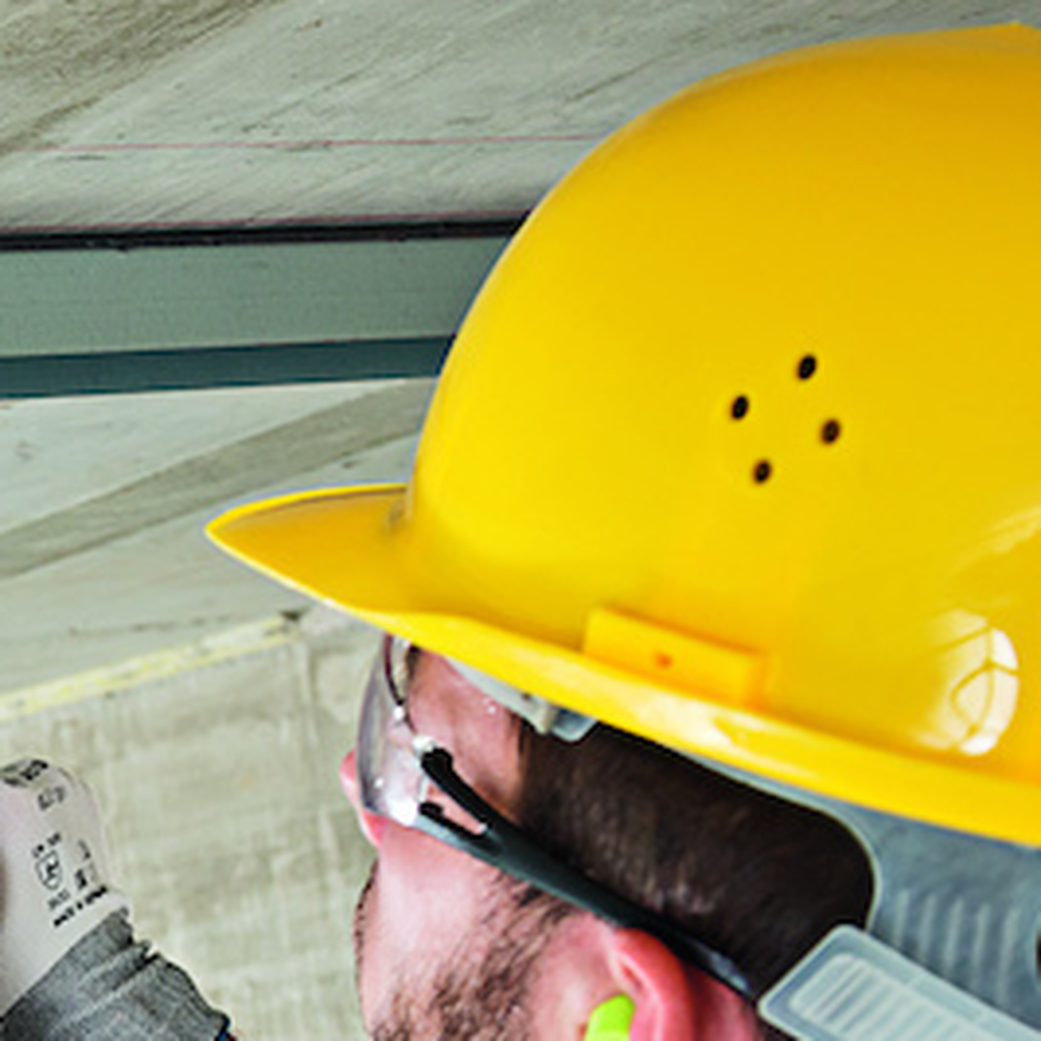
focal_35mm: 102
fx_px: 3470
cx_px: -441
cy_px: 1133
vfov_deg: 16.6
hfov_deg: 15.9
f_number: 6.3
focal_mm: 32
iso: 400
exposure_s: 1/60
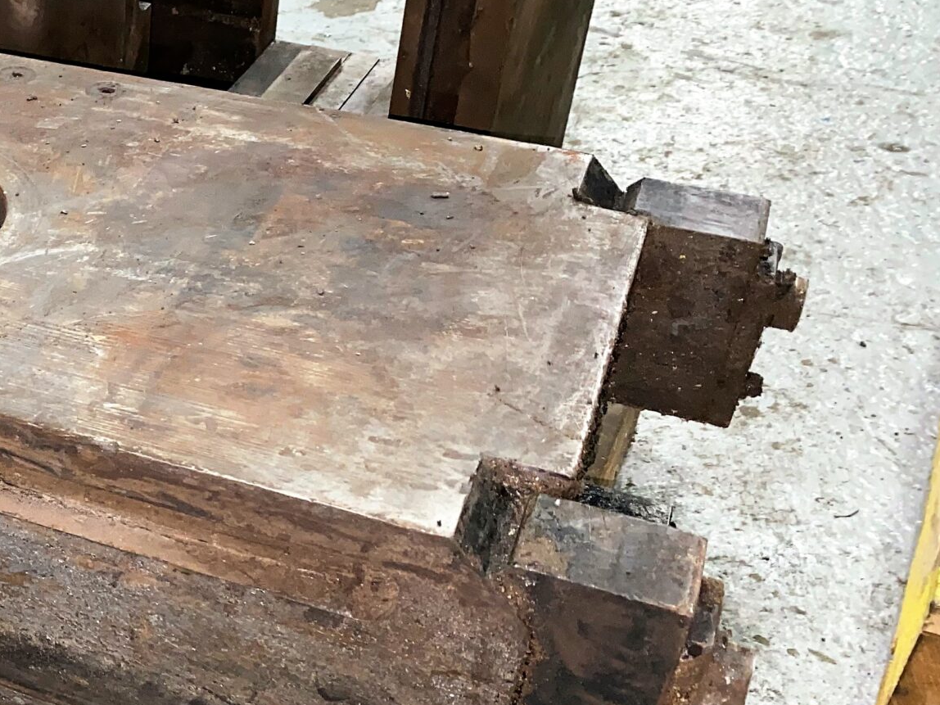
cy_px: 454
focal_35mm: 58
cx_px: -80
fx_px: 1575
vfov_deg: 25.1
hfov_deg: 30.0
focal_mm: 4.25
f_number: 1.8
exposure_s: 1/15
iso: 100
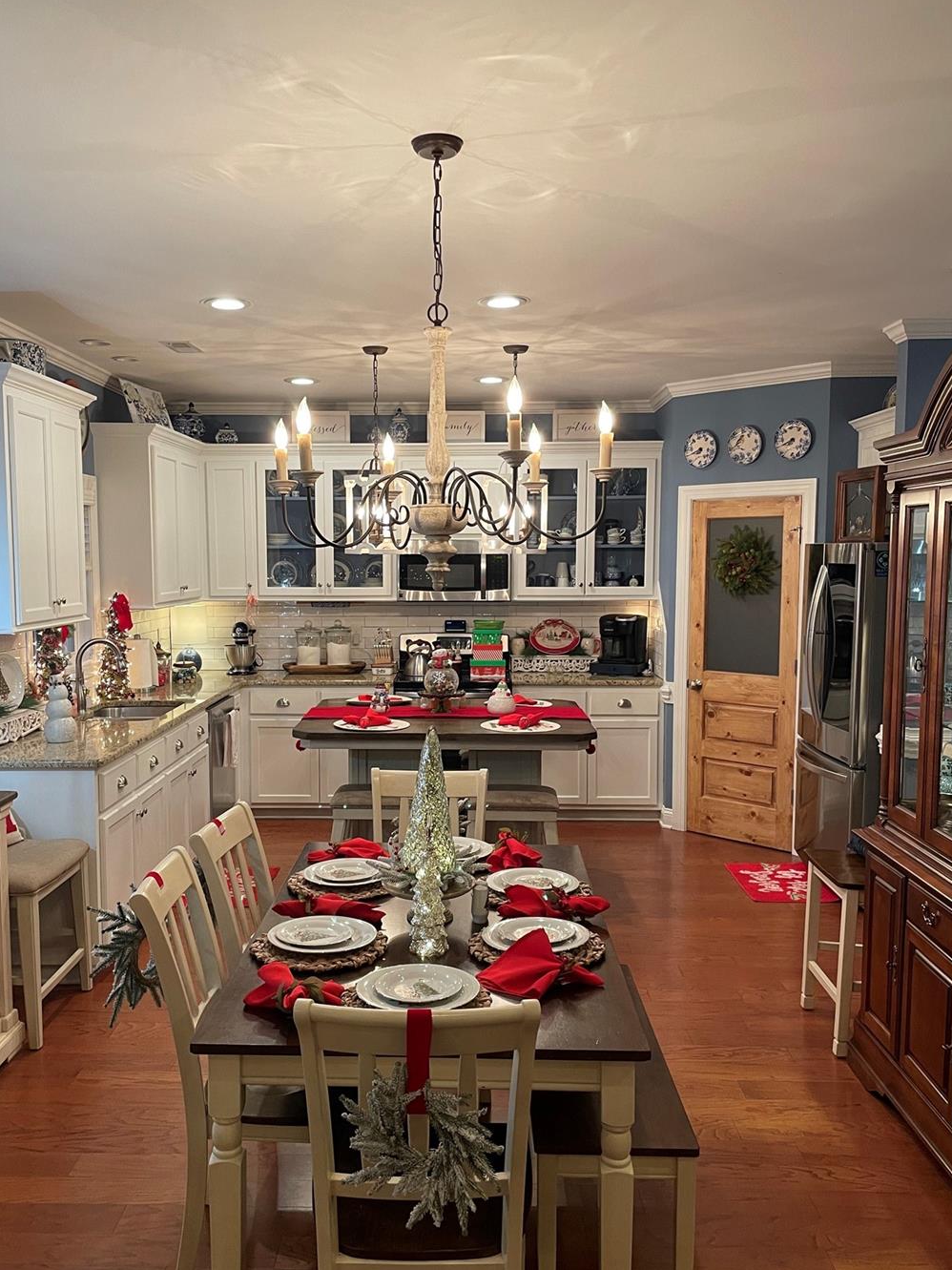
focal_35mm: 30
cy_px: 648
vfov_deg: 60.0
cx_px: 425
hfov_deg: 46.7
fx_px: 1100
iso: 125
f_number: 1.6
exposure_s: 1/60
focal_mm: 4.2
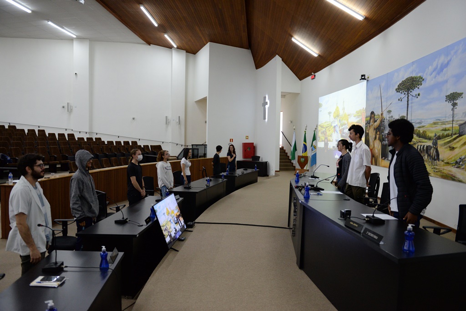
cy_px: 156
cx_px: 233
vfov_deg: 49.6
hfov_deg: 69.4
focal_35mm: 26
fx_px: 337
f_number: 2.8
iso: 2500
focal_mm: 26
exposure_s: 1/250
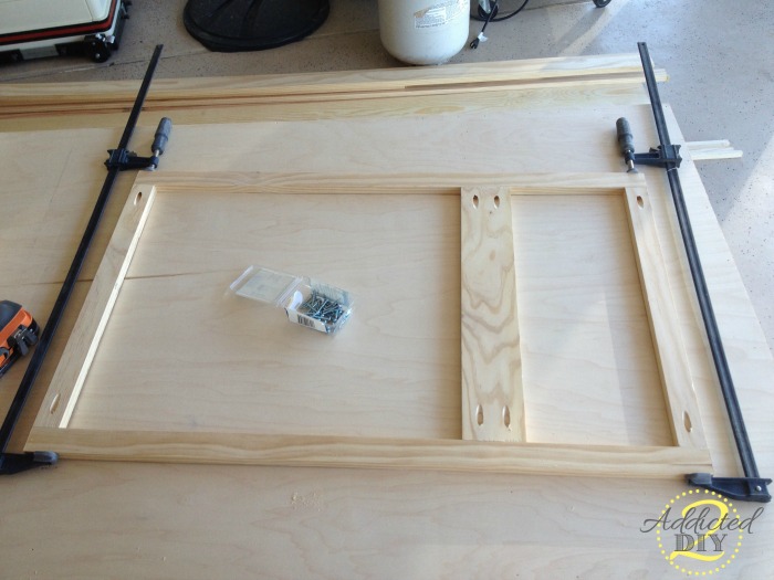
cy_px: 290
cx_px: 387
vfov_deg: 40.7
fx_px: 783
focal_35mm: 35
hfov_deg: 52.6
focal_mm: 4.28
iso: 64
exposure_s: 1/120
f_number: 2.4
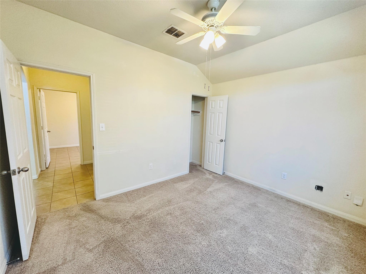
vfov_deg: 85.7
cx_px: 183
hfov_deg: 102.1
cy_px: 137
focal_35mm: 14
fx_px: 148
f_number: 2.2
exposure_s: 1/120
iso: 320
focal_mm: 2.22
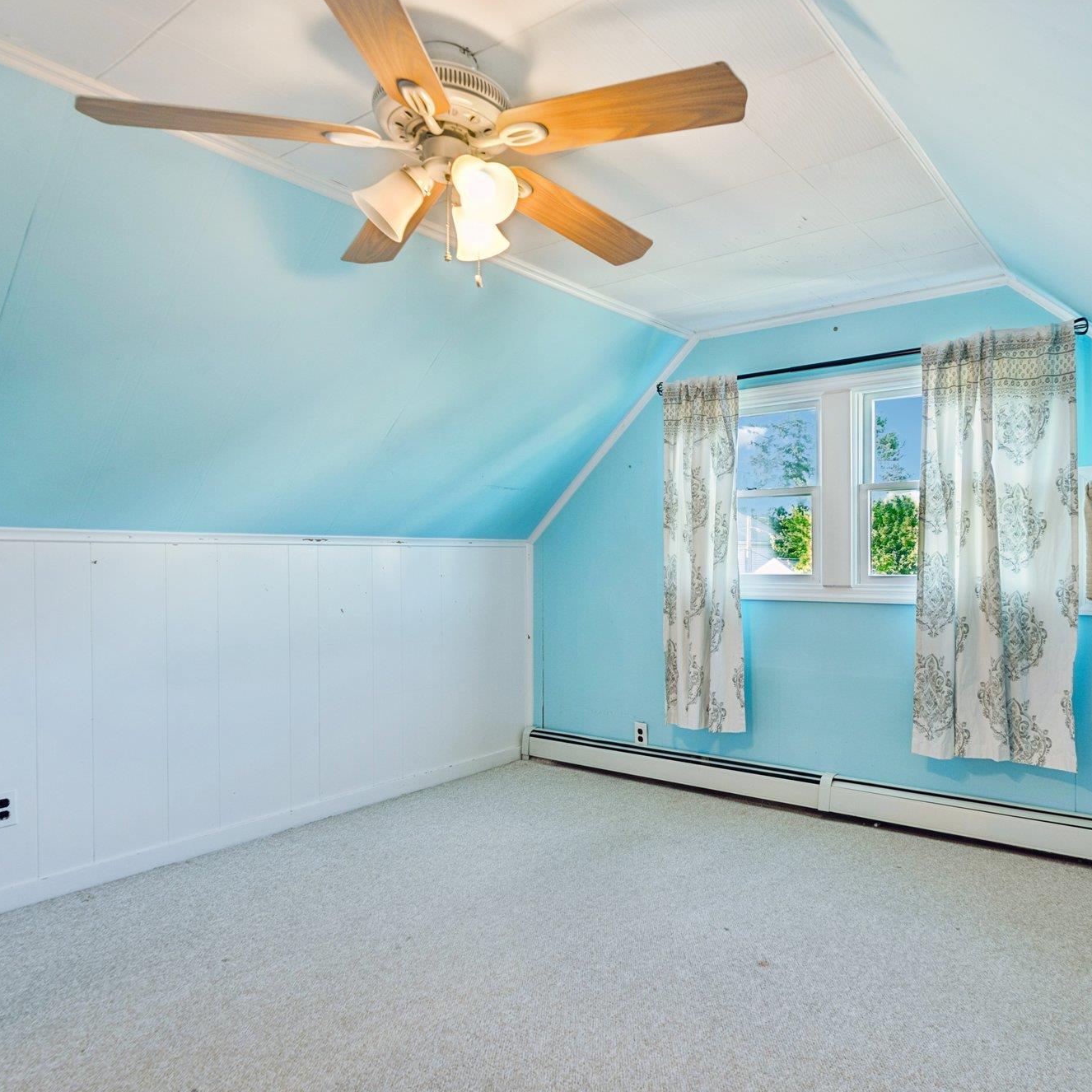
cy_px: 560
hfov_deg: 70.7
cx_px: 696
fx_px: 749
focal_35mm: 21
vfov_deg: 72.1
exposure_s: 1/10
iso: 200
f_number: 8
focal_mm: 16
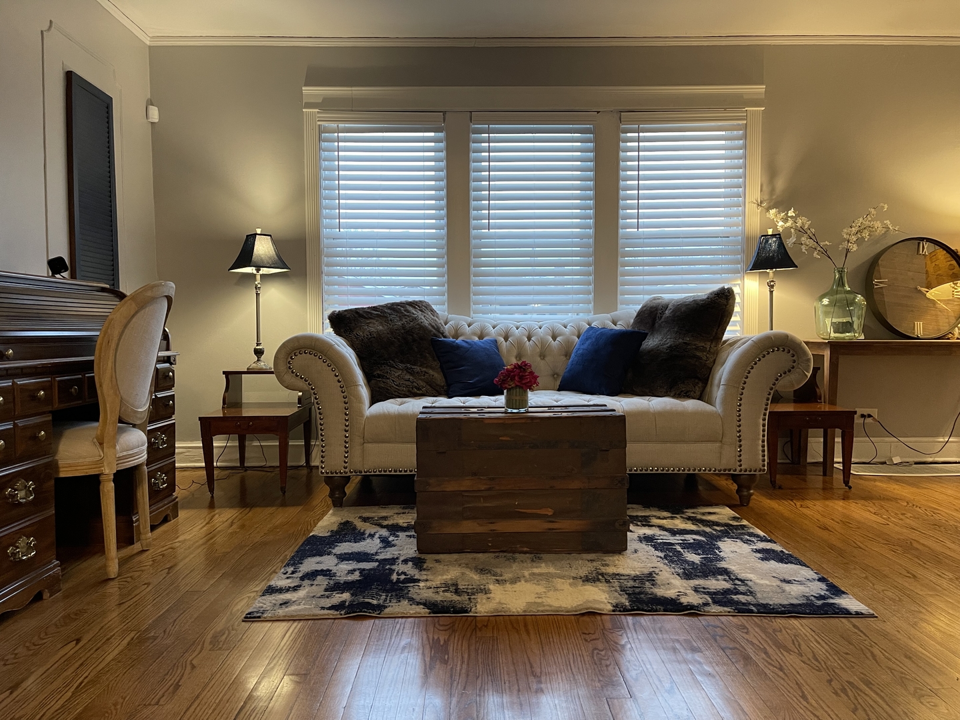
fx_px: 721
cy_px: 360
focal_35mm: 26
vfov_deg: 53.1
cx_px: 480
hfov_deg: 67.3
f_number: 1.6
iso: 320
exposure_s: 1/60
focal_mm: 5.1
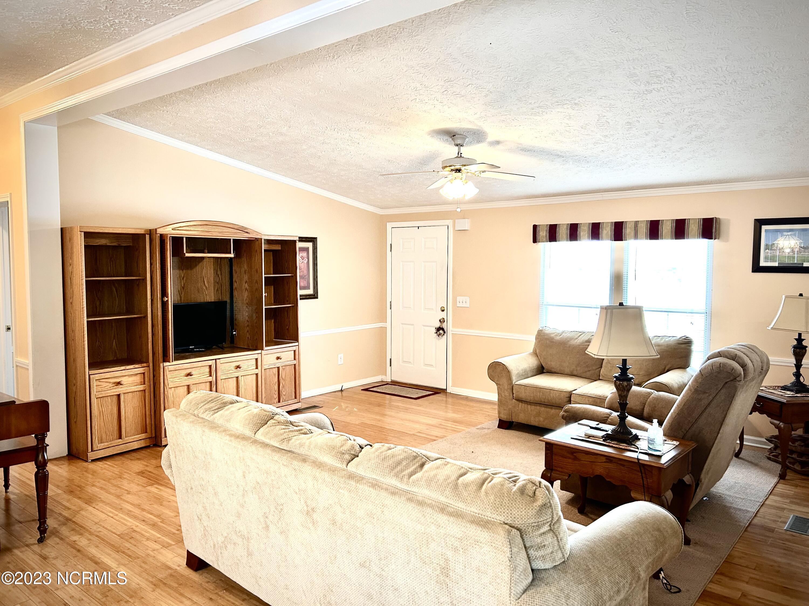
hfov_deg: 67.3
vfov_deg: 53.1
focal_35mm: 26
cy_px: 303
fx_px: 608
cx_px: 404
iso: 160
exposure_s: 1/60
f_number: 1.5
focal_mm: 5.7
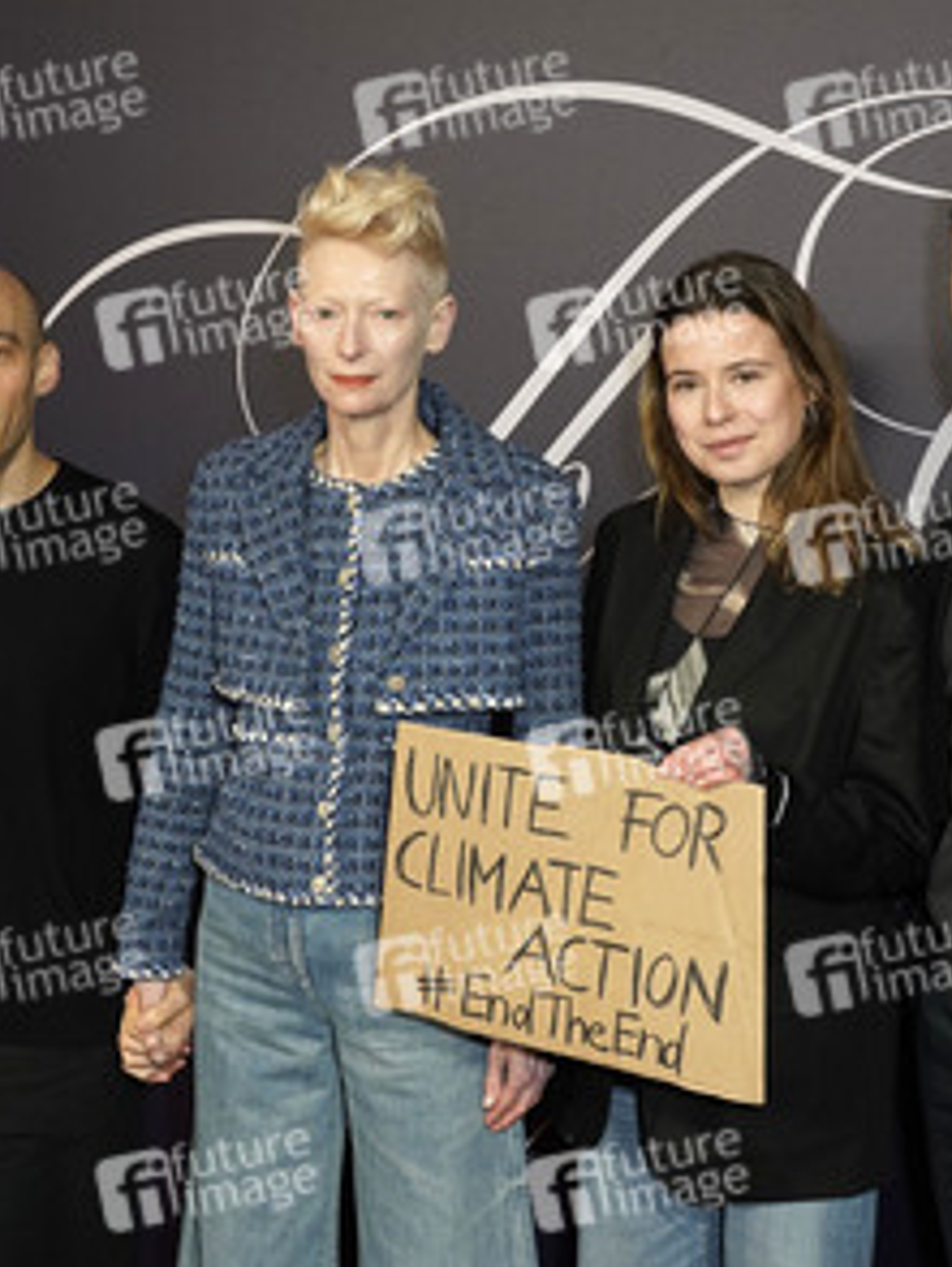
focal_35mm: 53
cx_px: 523
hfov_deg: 27.5
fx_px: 1941
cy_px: 642
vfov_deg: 36.1
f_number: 5.6
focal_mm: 36
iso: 2000
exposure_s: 1/160
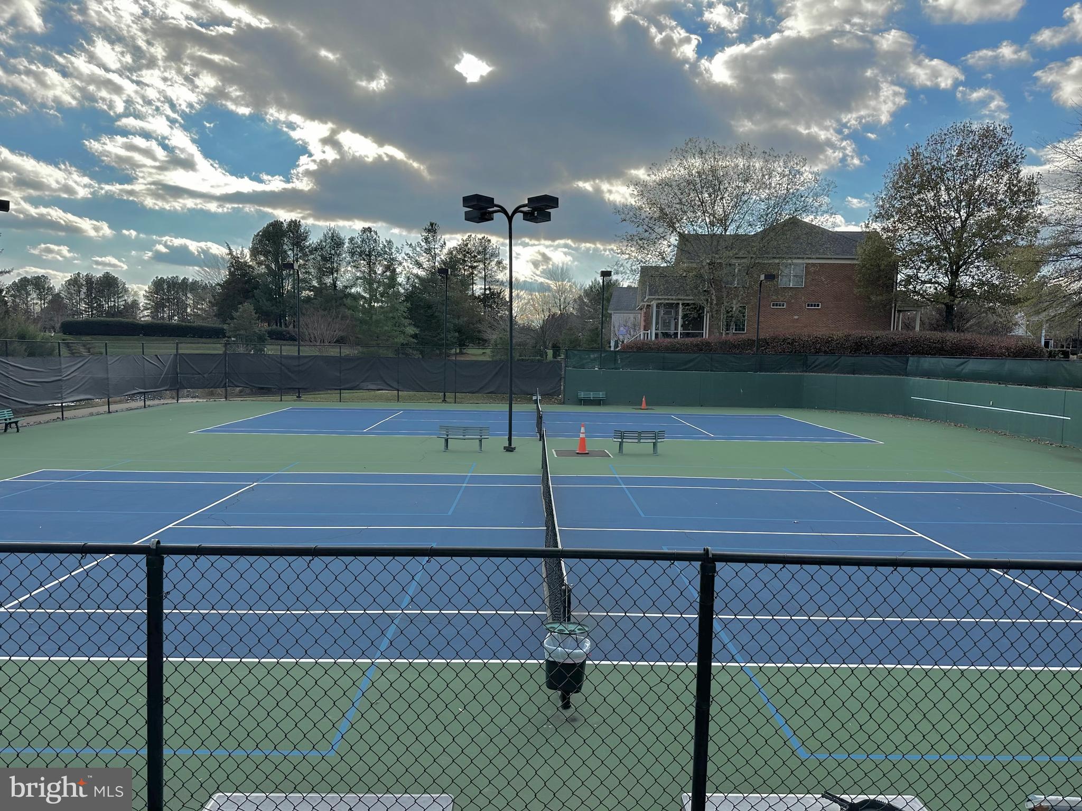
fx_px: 750
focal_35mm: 24
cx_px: 541
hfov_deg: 71.6
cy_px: 406
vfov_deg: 56.8
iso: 80
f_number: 1.78
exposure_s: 1/2252
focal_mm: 6.86
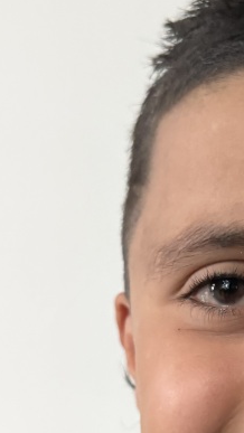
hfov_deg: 15.6
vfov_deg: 28.9
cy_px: 324
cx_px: 351
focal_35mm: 72
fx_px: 827
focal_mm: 6.76
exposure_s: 1/30
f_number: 1.78
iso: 1250
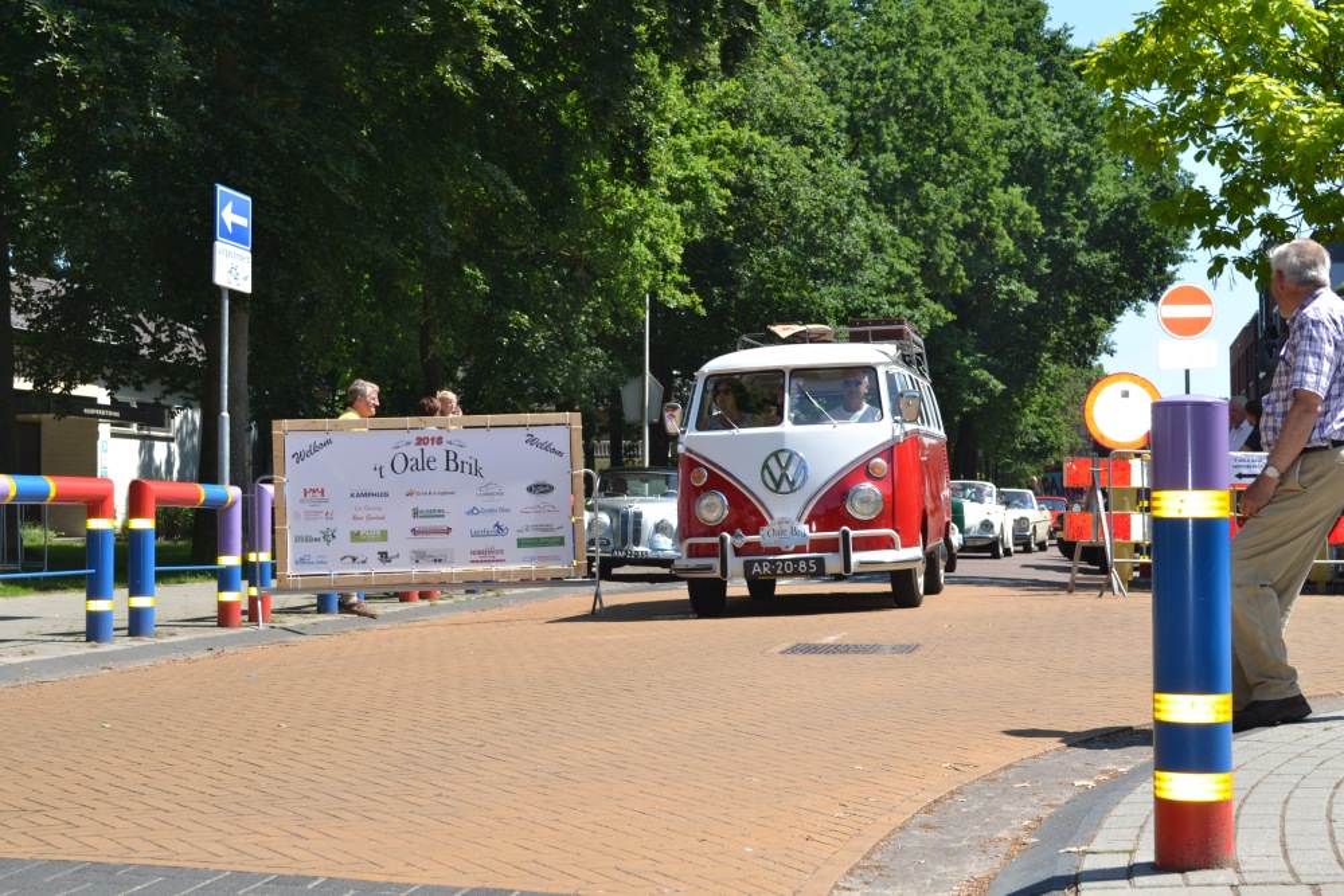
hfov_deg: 36.9
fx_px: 2016
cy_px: 448
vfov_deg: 25.1
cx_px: 672
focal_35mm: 54
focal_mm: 36
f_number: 7.1
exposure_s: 1/200
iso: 100
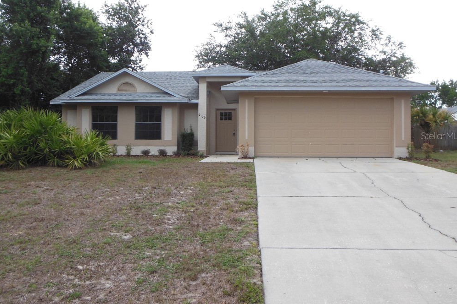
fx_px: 393
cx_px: 229
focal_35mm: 31
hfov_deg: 60.3
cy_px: 136
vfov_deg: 42.3
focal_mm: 5.2
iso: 125
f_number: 3.3
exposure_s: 1/60
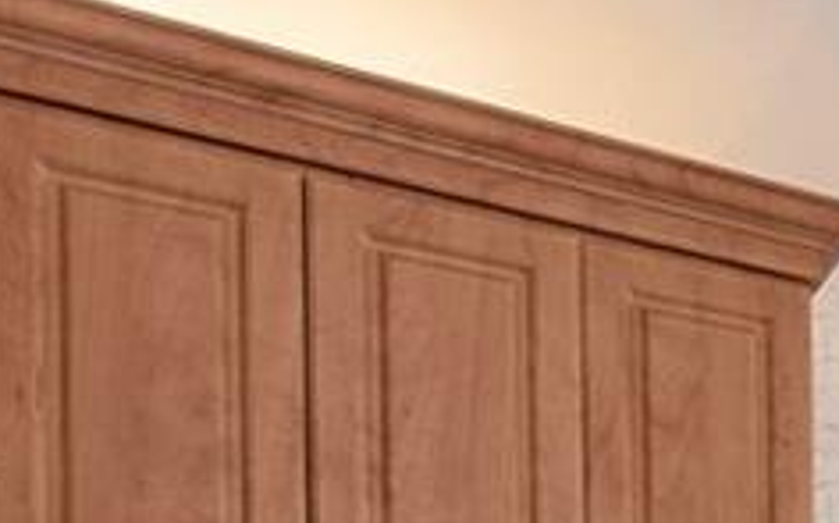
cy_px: 927
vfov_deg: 17.3
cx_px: 1230
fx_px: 1416
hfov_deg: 25.5
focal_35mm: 62
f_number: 9
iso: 100
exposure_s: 1/10
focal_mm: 14
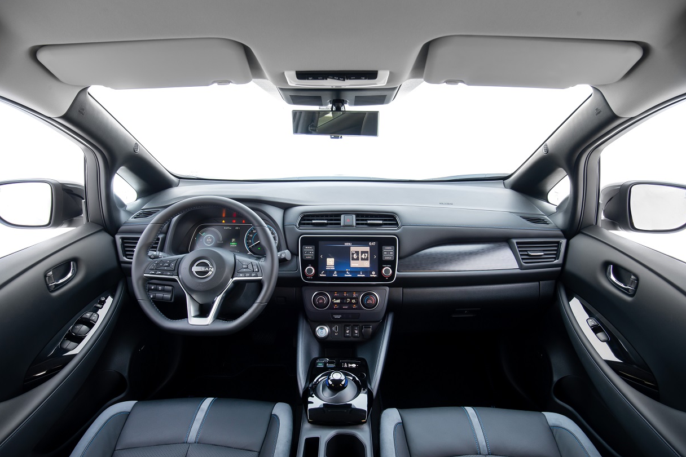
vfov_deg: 61.9
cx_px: 340
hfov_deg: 84.0
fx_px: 381
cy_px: 234
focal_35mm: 20
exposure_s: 1/8
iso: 500
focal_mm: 19
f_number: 11
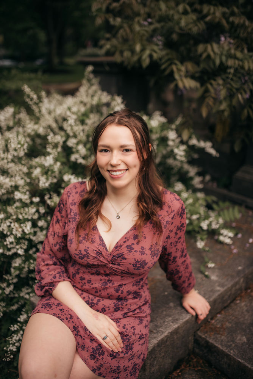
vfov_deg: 54.4
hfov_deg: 37.9
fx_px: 368
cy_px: 190
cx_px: 126
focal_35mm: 35
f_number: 1.8
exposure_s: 1/400
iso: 400
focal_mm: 35
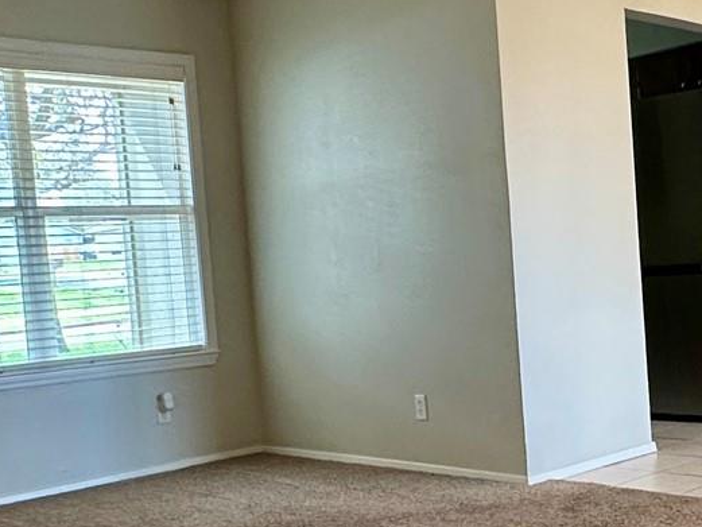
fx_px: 1116
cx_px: 574
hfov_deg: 33.8
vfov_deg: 26.5
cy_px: 319
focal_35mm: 55
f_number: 2.2
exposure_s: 1/120
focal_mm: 2.22
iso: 250
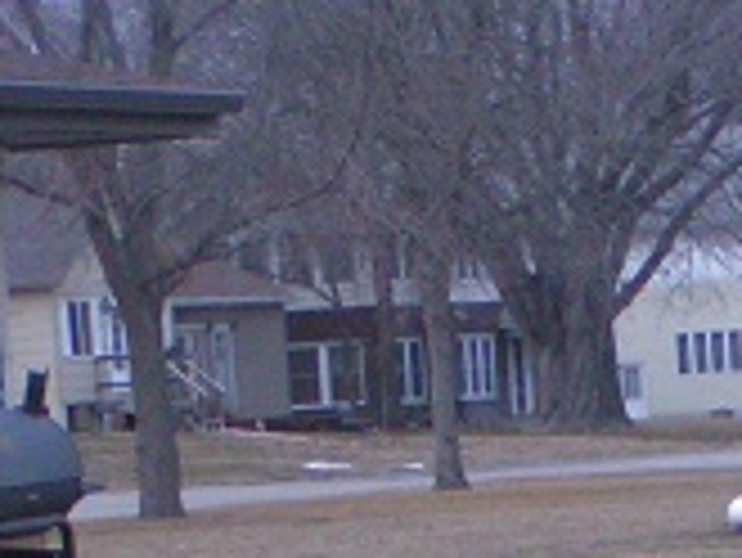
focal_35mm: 313
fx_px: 6714
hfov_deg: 6.2
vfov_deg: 4.7
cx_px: 1147
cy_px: 958
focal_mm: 13.2
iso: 200
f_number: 3.2
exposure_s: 1/60
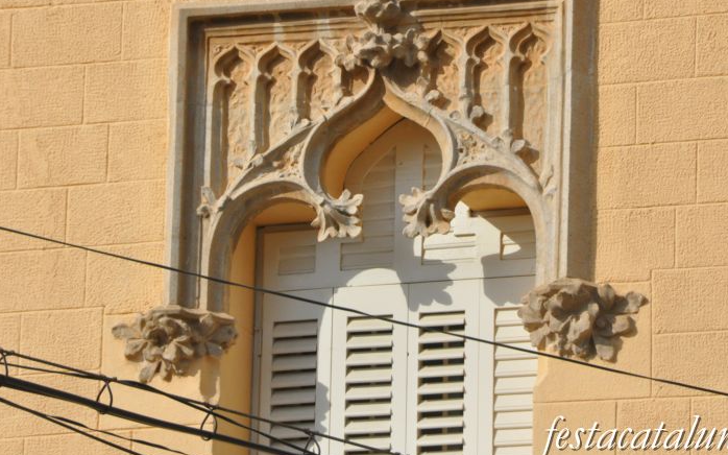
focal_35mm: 350
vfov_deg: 3.8
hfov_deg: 6.0
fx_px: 6943
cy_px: 186
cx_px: 363
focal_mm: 200
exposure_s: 1/2000
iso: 1000
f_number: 11
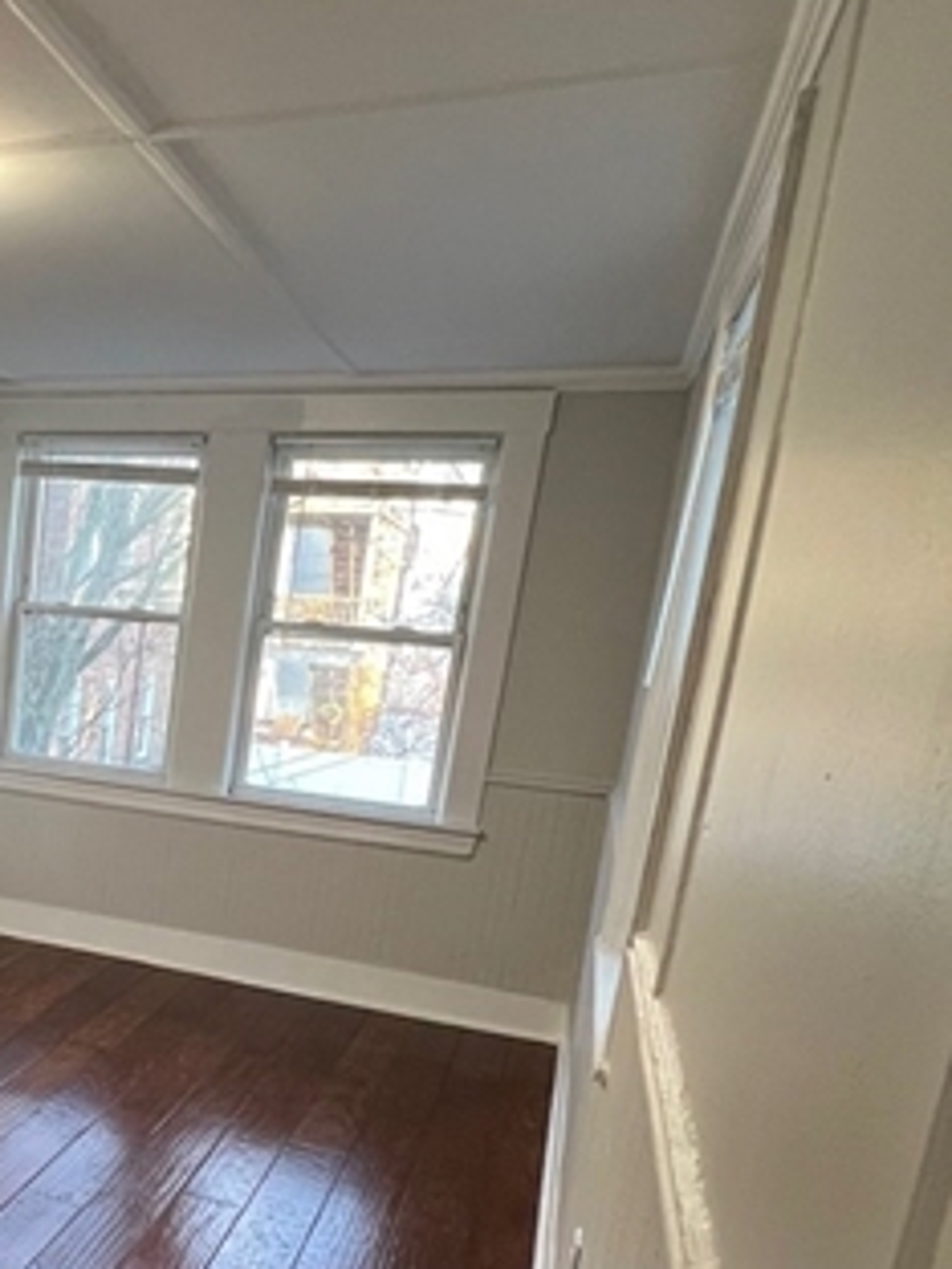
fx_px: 1173
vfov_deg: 55.2
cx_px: -110
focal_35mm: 32
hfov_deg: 36.8
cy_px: 883
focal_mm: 1.57
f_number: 1.8
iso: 200
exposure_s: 1/60
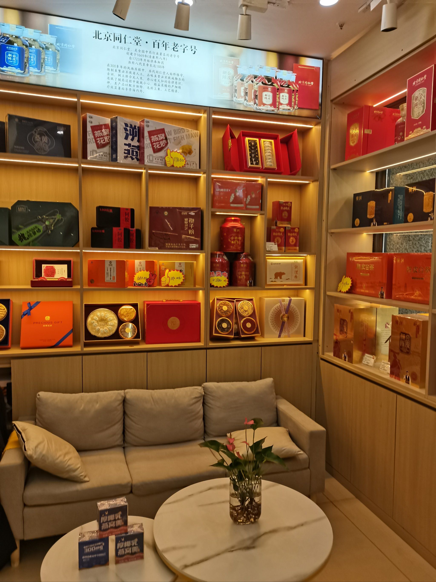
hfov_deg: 53.1
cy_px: 291
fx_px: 437
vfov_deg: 67.3
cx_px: 218
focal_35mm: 26
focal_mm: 5.58
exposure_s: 1/100
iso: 80
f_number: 1.8
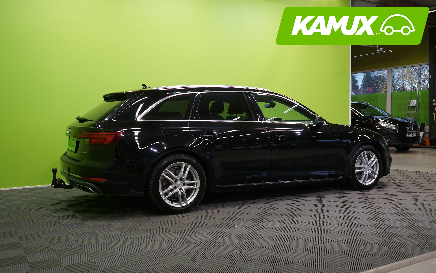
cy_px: 140
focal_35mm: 34
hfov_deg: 56.7
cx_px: 220
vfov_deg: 37.3
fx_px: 404
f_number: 5.6
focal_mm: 33
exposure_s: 1/25
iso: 400
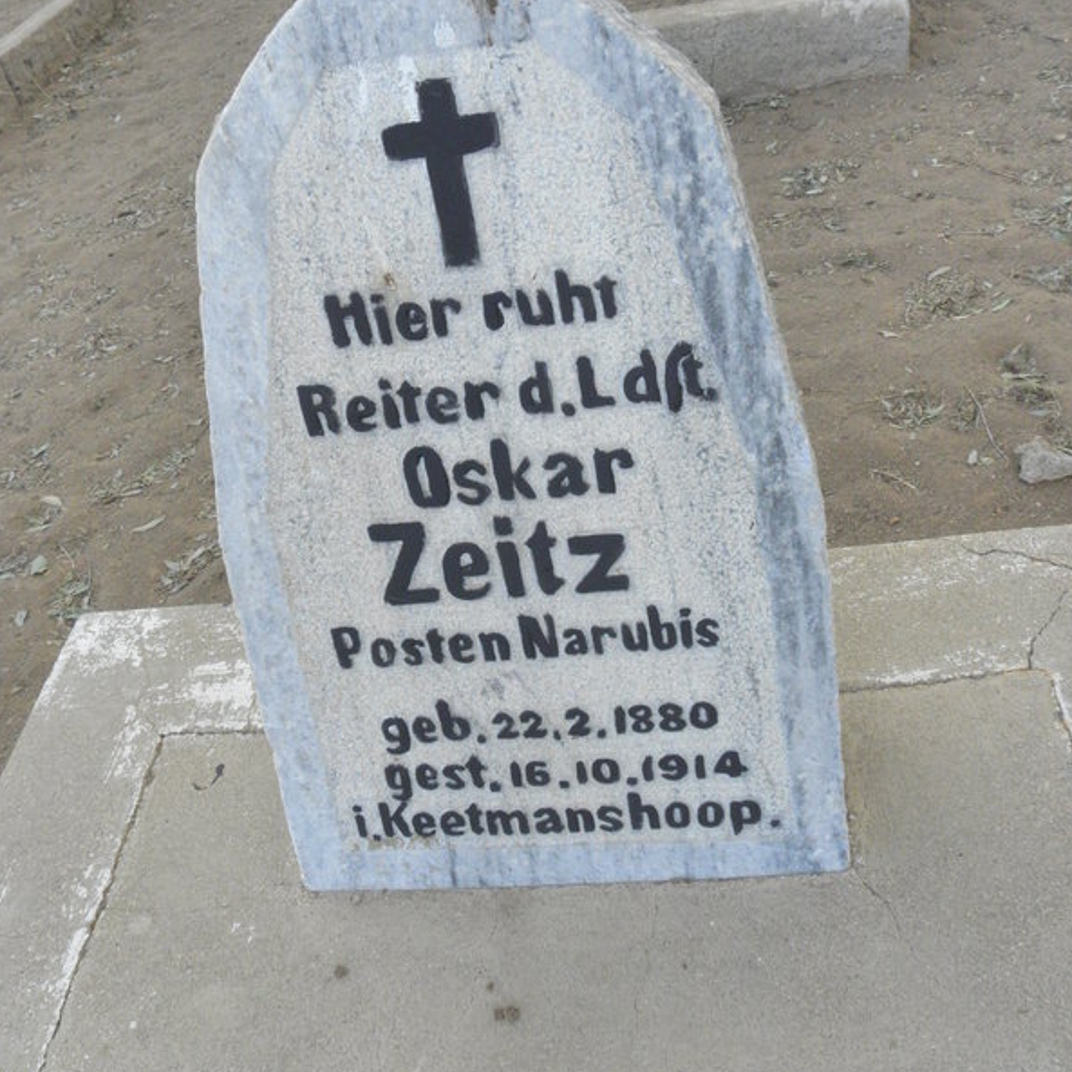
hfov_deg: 52.5
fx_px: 1086
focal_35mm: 31
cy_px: 430
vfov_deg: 52.2
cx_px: 537
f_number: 6.3
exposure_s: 1/125
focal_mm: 4.6
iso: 200
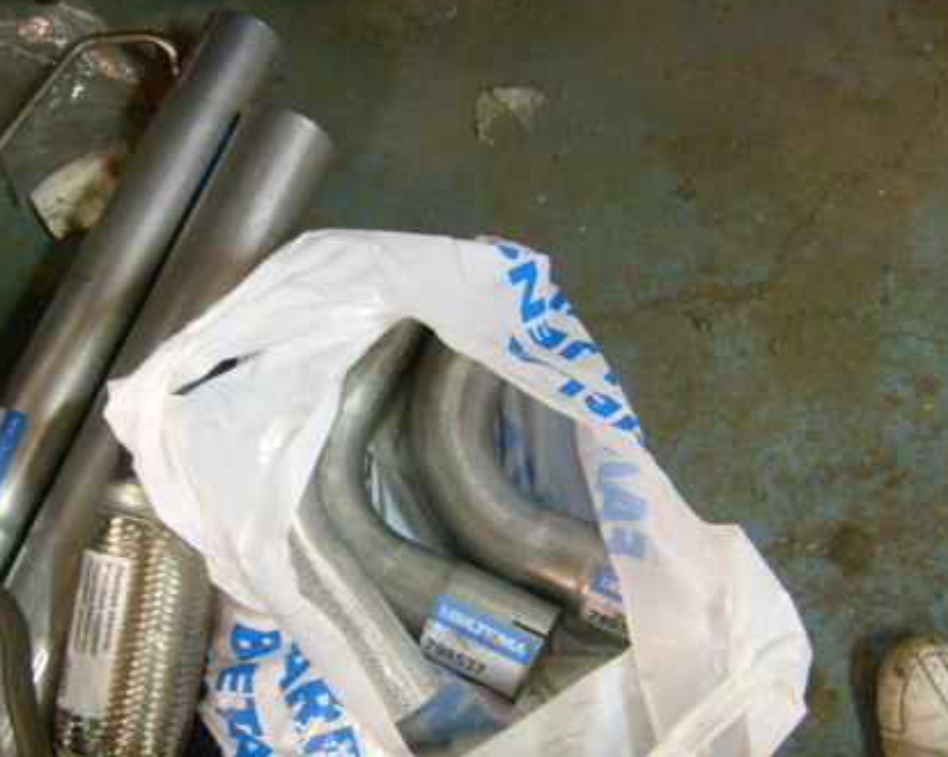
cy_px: 411
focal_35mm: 53
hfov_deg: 35.0
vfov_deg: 28.6
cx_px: 310
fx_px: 1486
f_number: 2.8
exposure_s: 1/4
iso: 200
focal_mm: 5.8
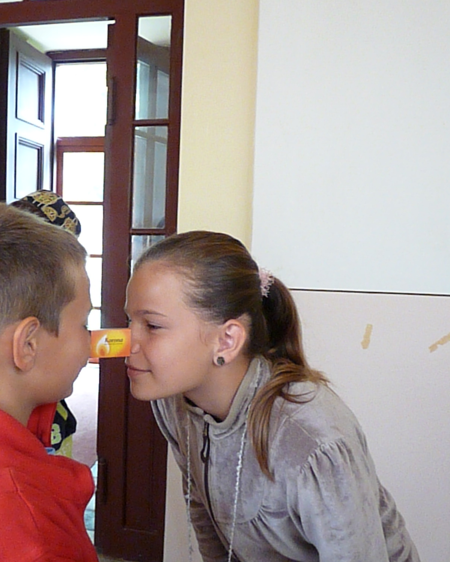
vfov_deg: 50.3
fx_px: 599
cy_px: 279
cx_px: 136
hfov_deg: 40.4
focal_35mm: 36
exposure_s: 1/30
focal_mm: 4.8
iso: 1600
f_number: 2.8
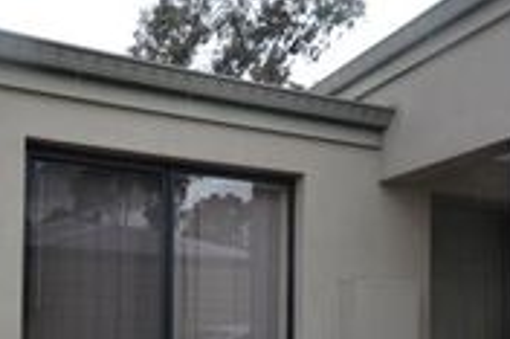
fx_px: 481
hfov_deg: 53.0
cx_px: 119
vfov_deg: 36.3
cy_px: 309
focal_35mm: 34
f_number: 6.3
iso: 100
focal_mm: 8.5
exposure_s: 1/160
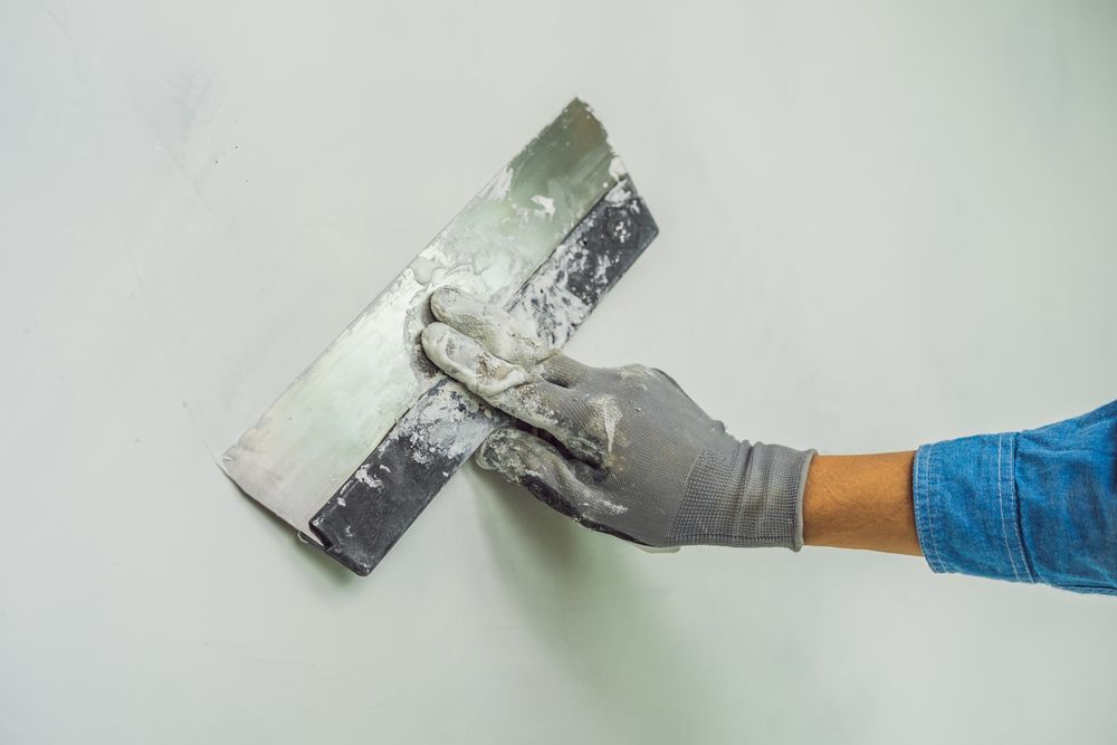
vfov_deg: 27.0
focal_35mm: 50
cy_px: 372
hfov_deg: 39.6
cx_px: 558
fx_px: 1552
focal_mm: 50
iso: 100
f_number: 3.2
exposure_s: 1/200
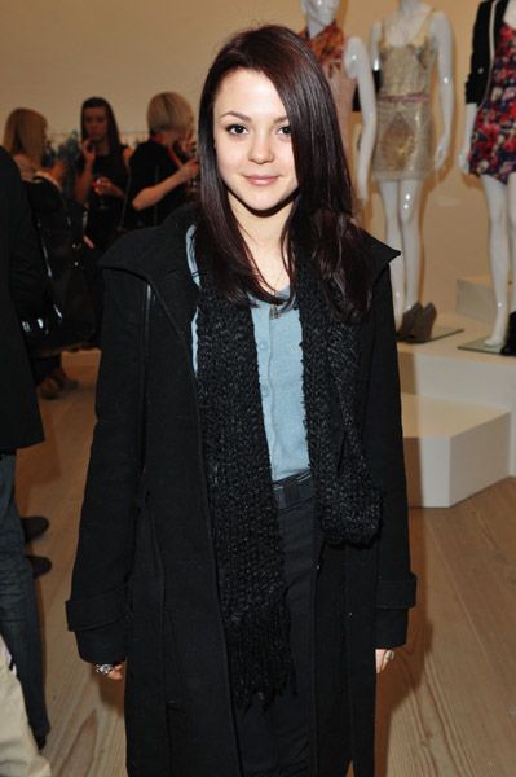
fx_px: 818
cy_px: 388
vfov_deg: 50.7
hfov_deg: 35.0
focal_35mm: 38
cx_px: 258
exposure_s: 1/125
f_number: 5.6
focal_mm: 38
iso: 640
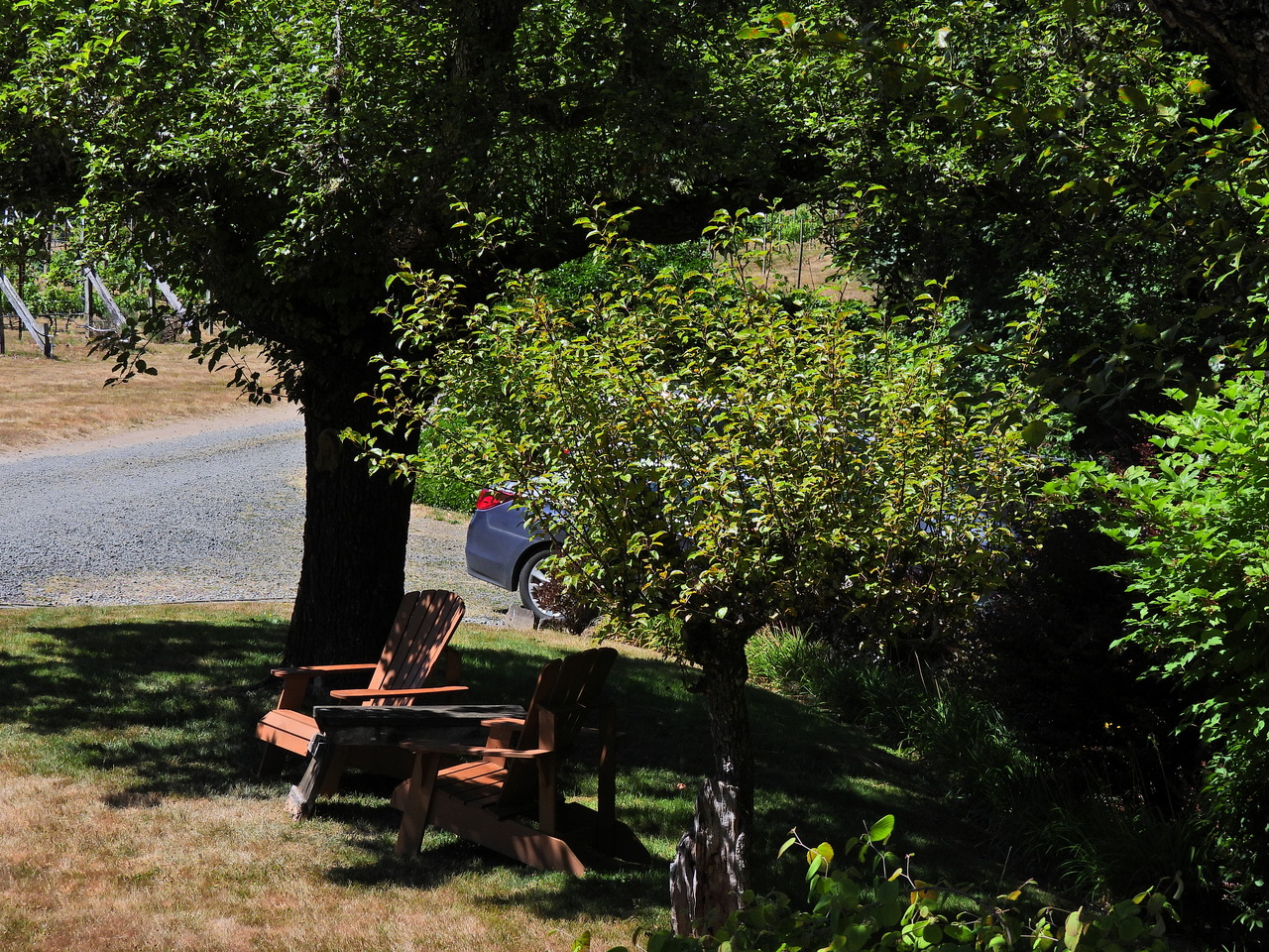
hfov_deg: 23.0
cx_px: 634
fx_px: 3116
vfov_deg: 17.4
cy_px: 476
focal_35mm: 85
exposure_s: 1/1000
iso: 100
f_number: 4
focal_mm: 15.2
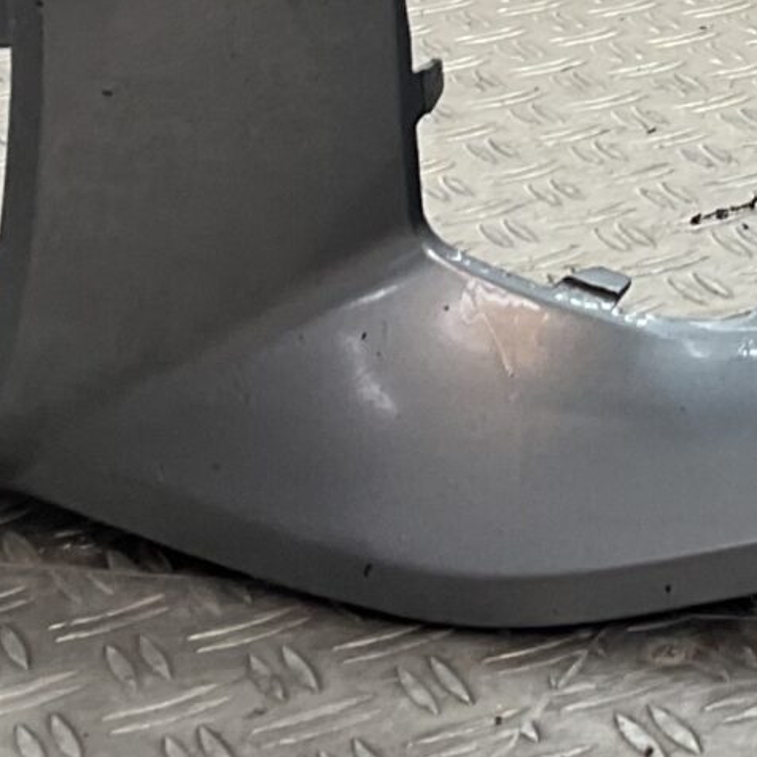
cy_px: -437
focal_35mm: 138
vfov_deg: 12.0
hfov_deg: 12.5
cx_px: 751
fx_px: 3414
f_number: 1.8
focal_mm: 3
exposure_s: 1/100
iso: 20
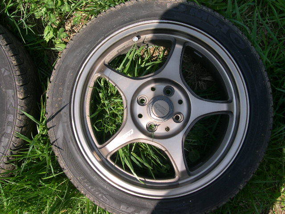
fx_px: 313
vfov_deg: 37.7
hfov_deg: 49.0
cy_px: 107
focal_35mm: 38
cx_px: 142
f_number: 7.6
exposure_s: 1/120
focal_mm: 8
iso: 100
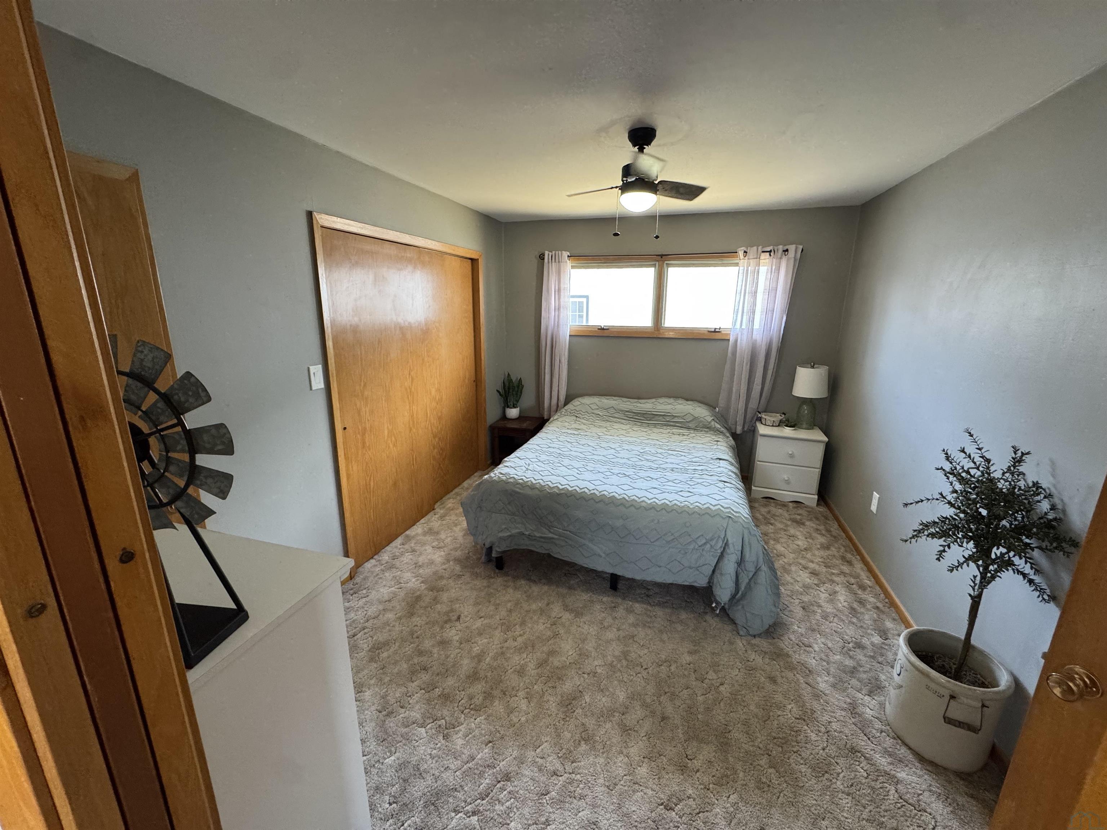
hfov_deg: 102.1
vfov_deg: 85.7
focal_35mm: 14
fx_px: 448
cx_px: 554
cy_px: 415
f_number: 2.2
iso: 250
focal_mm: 2.22
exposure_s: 1/60
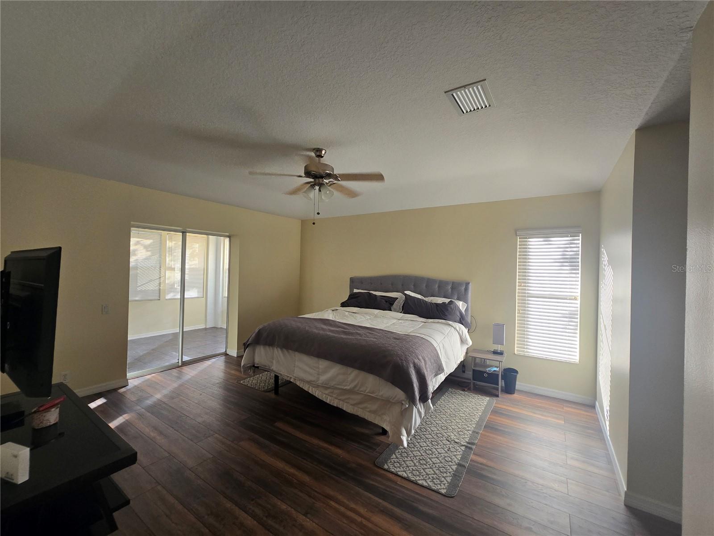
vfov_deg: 89.9
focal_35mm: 13
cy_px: 268
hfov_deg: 106.2
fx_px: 268
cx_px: 357
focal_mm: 2.2
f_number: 2.2
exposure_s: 1/60
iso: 100
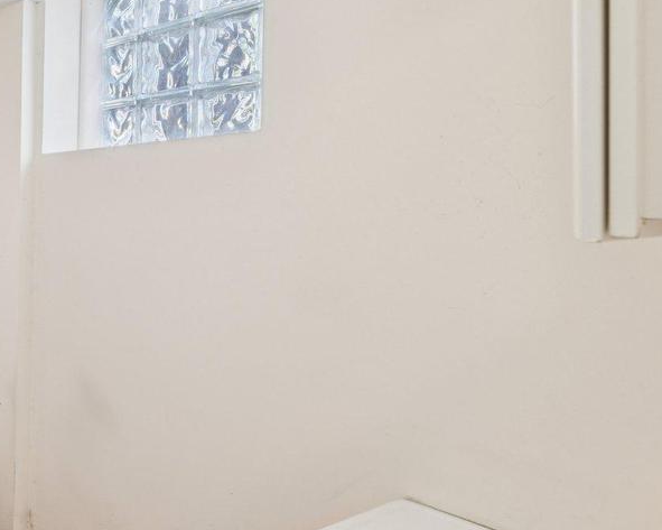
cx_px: -99
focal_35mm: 32
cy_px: 207
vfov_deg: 45.5
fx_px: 627
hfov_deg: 41.6
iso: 400
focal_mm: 14
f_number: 8
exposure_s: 1/5
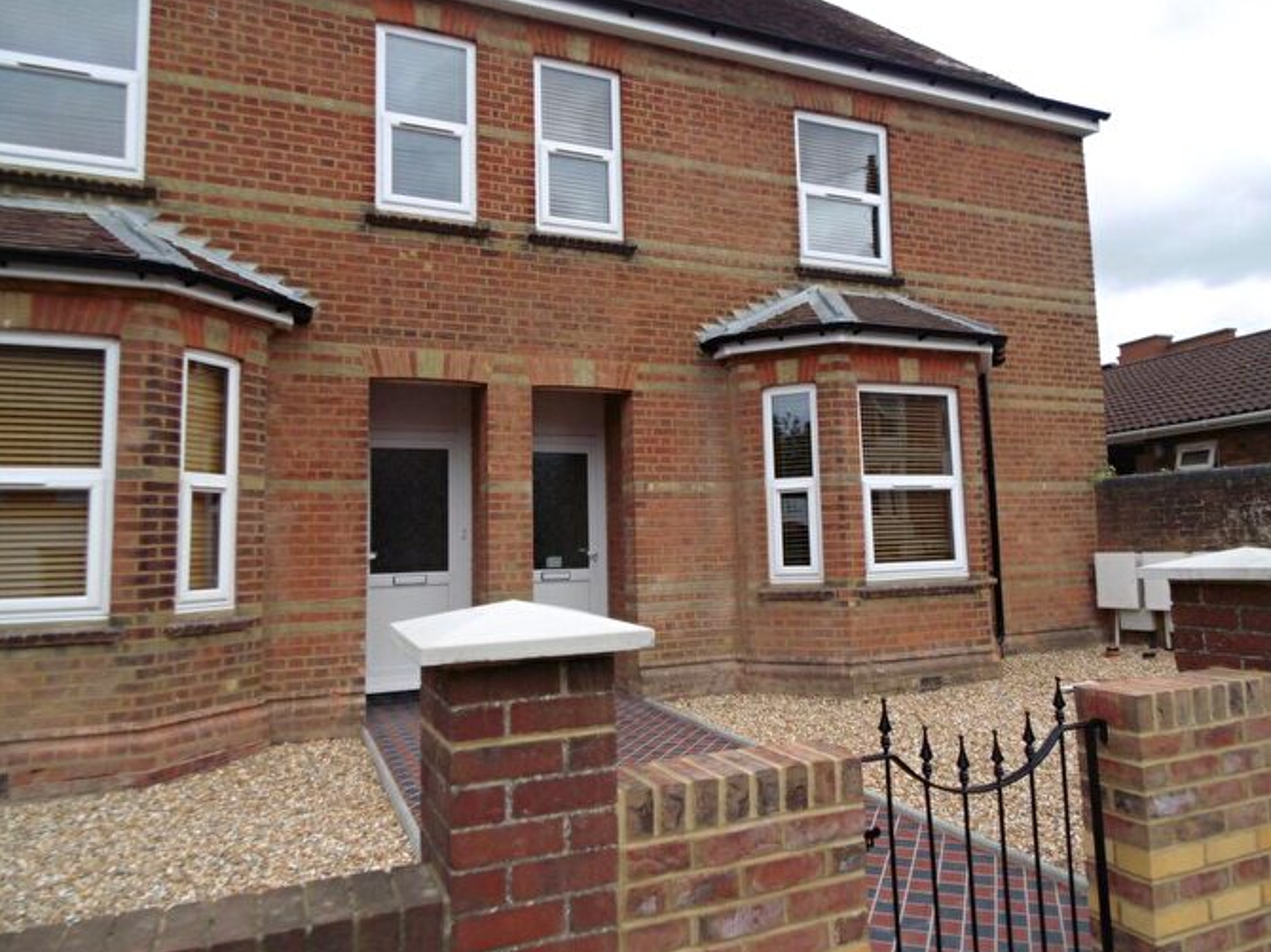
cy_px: 462
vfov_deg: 58.8
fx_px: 844
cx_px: 660
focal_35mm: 23
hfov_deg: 73.9
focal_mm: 4
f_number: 8.6
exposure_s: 1/125
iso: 100
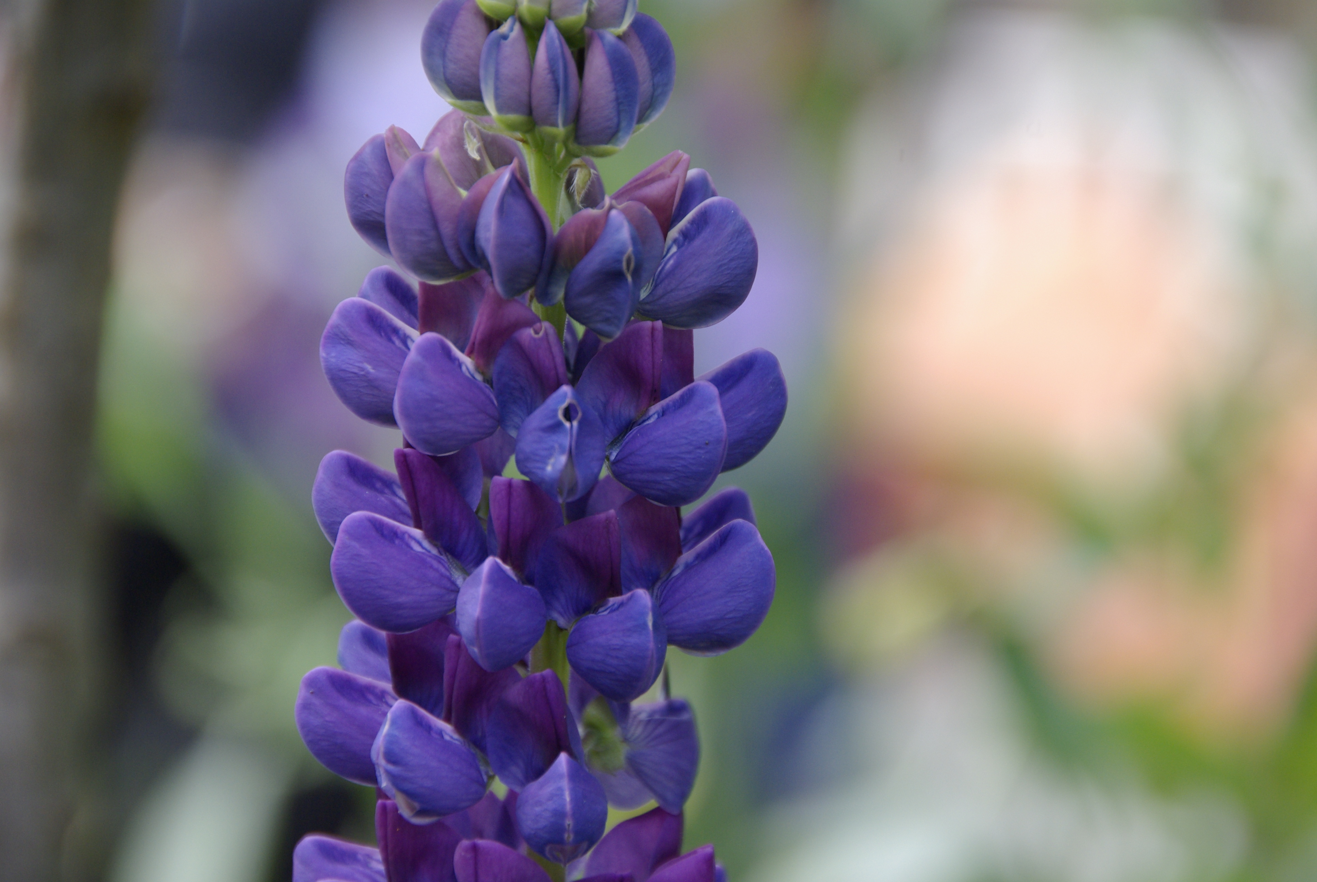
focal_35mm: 222
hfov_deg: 9.3
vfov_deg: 6.2
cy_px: 441
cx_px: 658
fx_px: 8131
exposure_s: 1/60
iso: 400
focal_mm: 148
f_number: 5.6
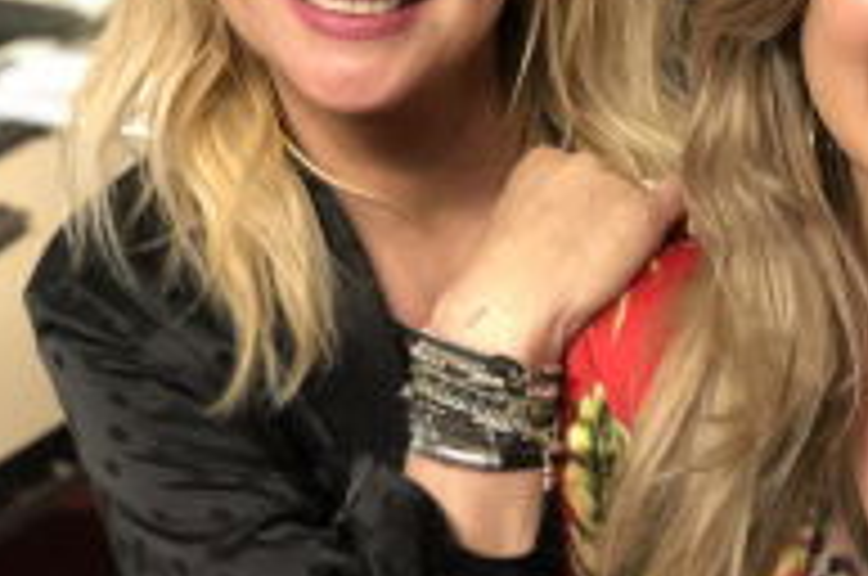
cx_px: 989
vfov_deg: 9.7
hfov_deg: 14.3
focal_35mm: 140
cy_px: 128
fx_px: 3370
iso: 160
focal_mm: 6
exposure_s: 1/17
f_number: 2.4
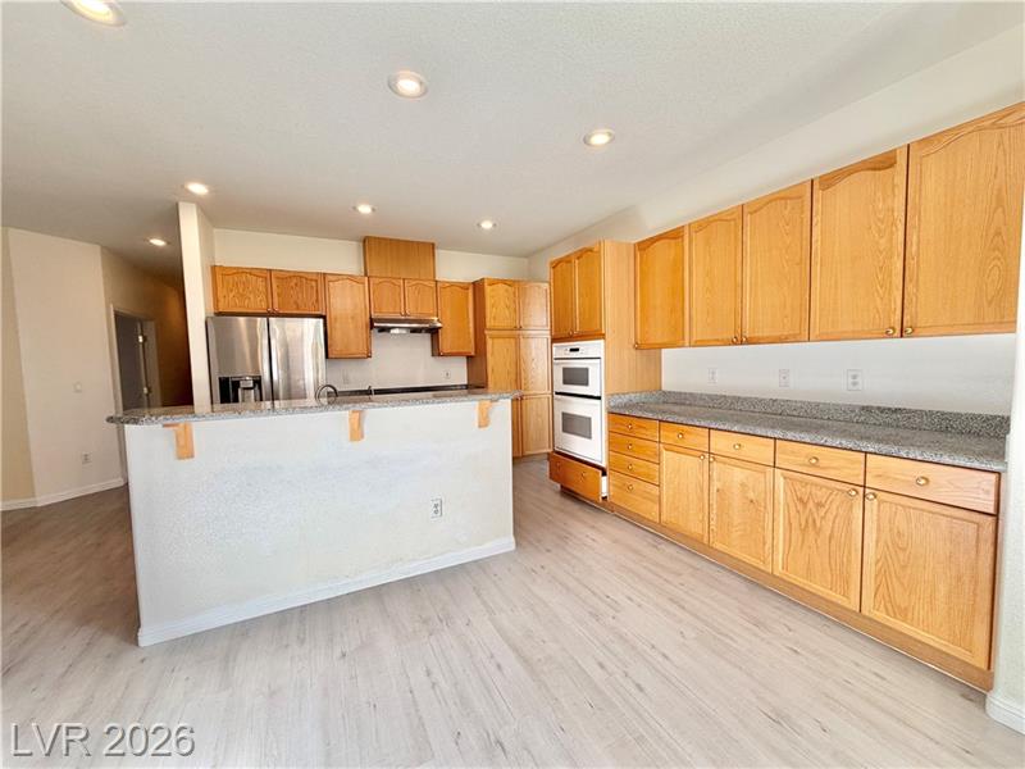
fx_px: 415
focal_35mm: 14
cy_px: 384
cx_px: 512
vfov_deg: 85.7
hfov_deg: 102.1
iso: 64
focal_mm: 2.22
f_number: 2.2
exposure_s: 1/120
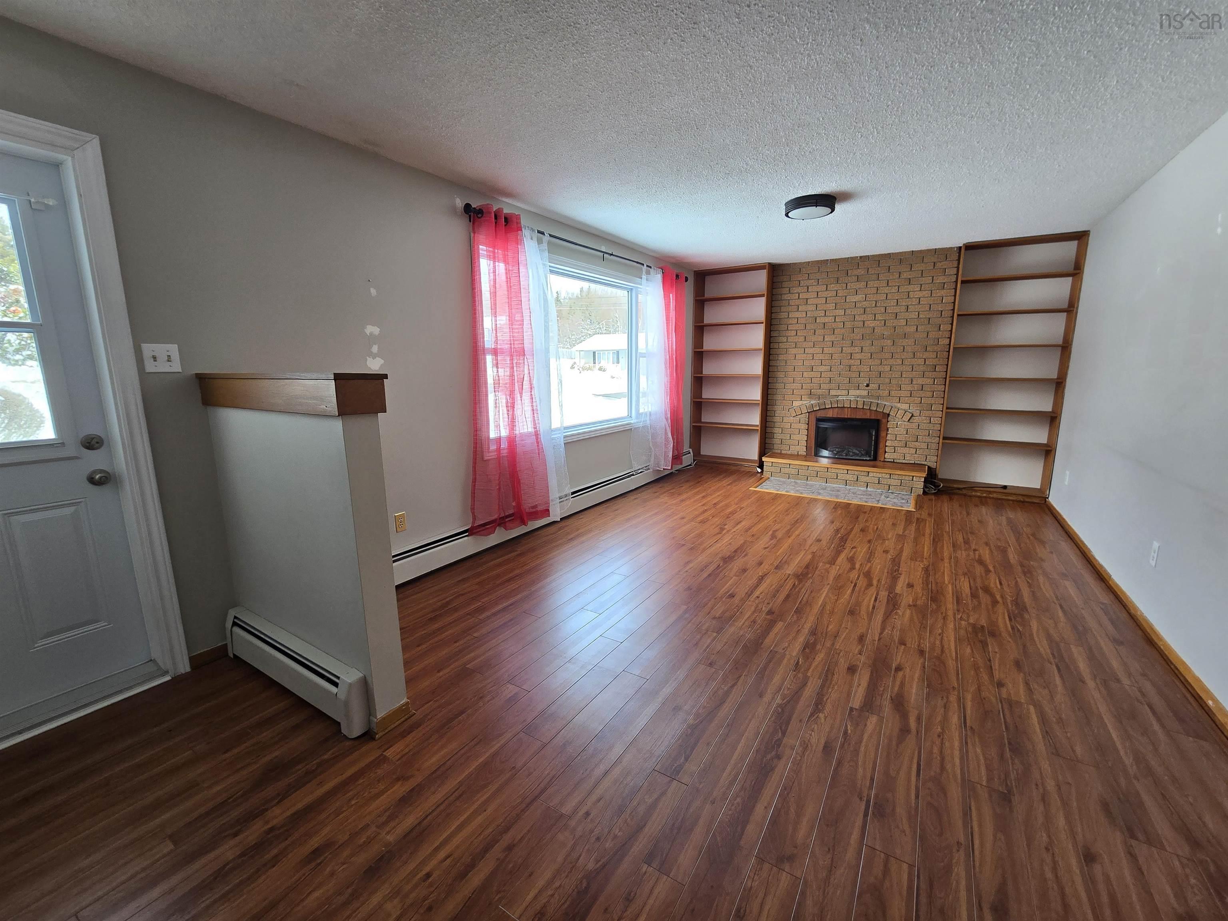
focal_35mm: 13
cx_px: 614
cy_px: 460
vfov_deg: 89.9
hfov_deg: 106.2
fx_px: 461
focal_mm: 2.2
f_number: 2.2
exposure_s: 1/60.2
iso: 64
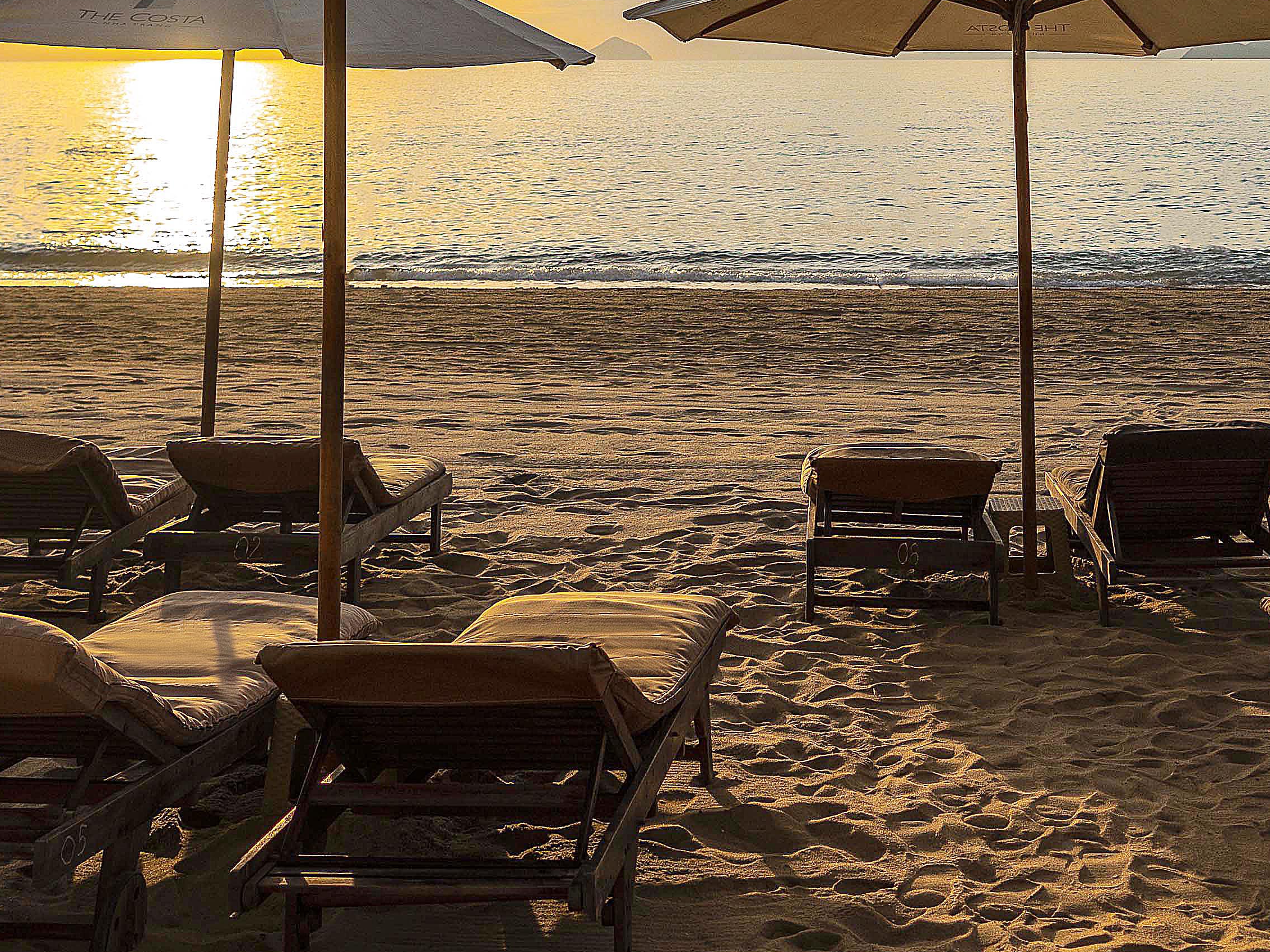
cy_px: 25
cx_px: 744
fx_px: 1981
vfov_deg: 25.8
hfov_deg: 35.5
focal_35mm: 54
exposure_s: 1/2500
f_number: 2.8
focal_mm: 16
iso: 200
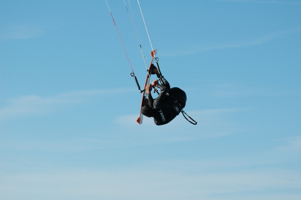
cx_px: 150
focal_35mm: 183
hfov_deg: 11.2
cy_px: 100
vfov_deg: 7.5
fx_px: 1529
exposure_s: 1/2000
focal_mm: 122
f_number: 4.5
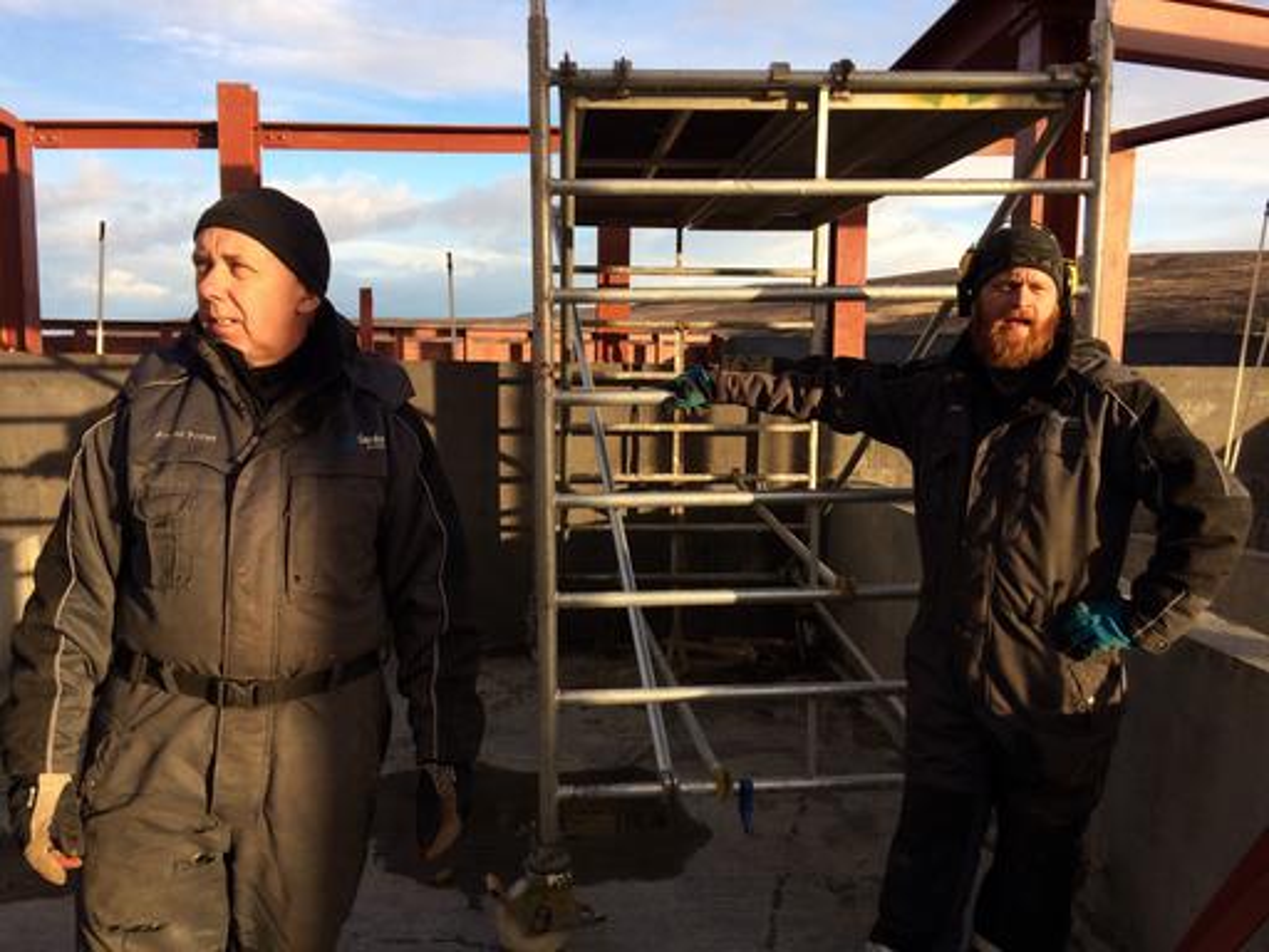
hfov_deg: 61.7
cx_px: 634
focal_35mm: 29
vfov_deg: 48.2
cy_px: 476
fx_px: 1063
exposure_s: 1/562
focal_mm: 4.15
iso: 32
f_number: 2.2
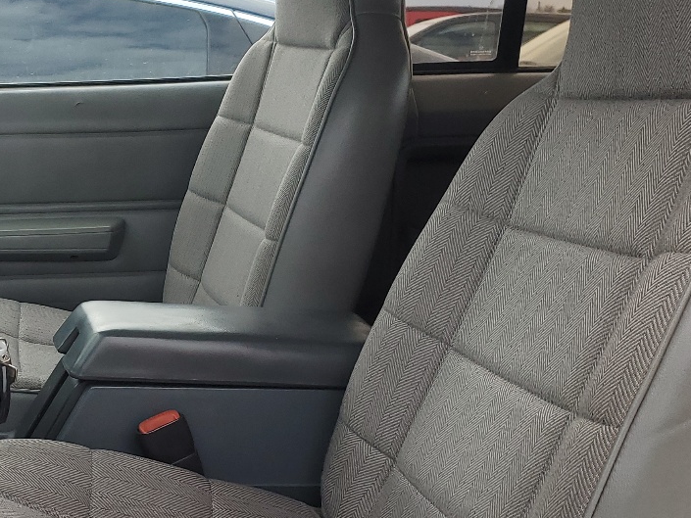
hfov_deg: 30.9
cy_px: 330
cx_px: 39
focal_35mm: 59
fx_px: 1178
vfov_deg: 24.7
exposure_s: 1/1111
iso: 50
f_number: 1.5
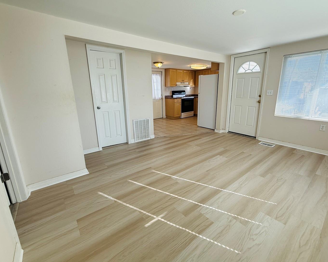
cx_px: 170
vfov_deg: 80.3
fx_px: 155
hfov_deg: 93.1
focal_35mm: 16
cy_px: 127
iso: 80
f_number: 2.2
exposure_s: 1/120
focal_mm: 2.22
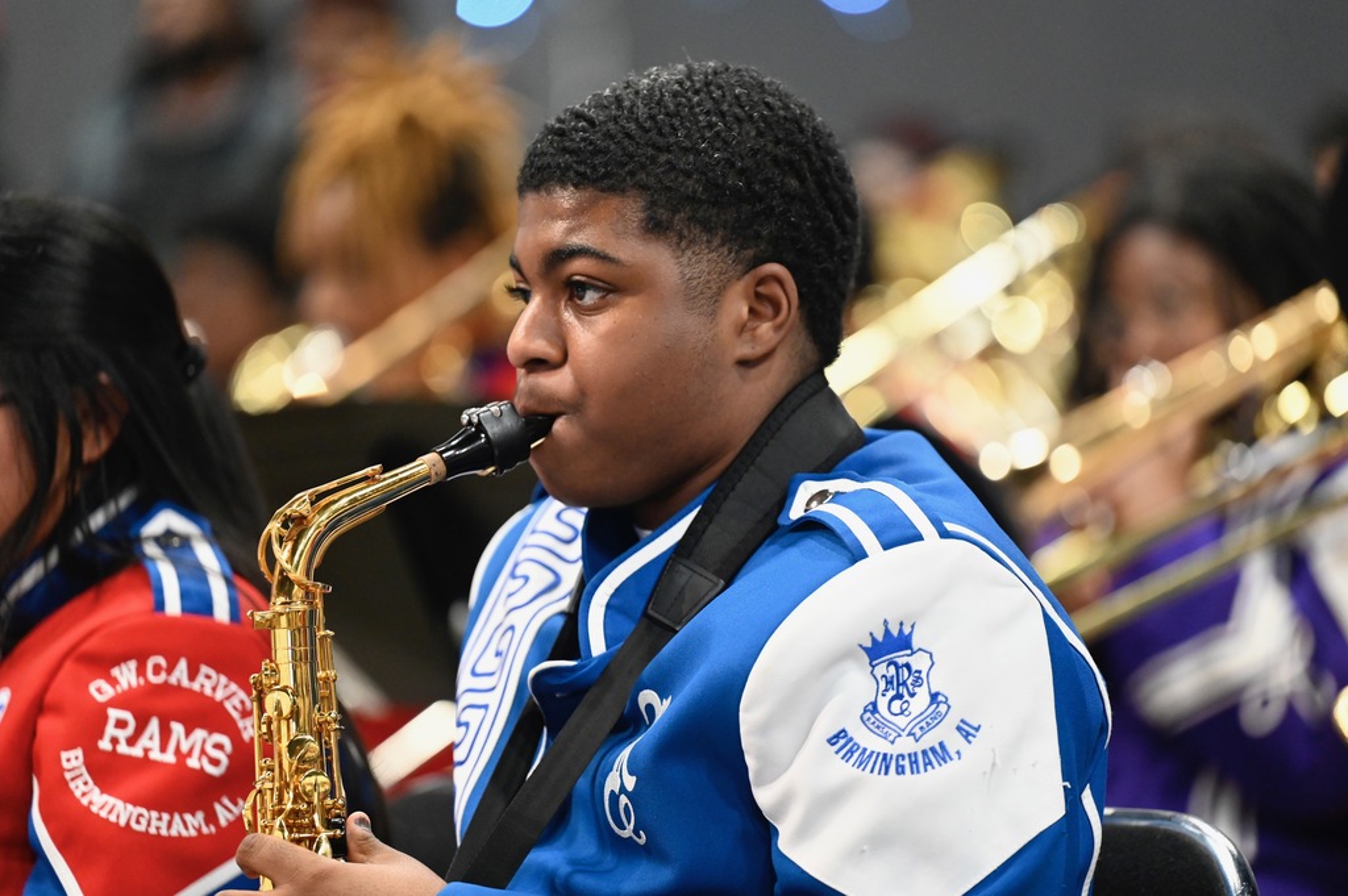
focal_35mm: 200
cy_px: 448
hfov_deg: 10.3
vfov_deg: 6.9
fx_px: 7483
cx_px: 674
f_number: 2.8
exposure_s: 1/125
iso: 5600
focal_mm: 200
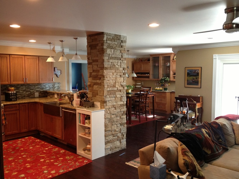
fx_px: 242
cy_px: 90
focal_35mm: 35
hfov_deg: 52.6
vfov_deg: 40.7
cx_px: 120
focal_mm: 4.28
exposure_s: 1/20
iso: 160
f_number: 2.4
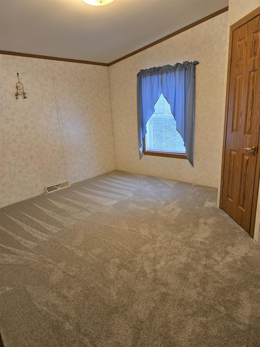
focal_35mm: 23
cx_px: 130
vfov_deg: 73.9
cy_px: 174
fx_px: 230
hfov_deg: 58.9
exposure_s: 1/120
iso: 200
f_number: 1.7
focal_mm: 6.3
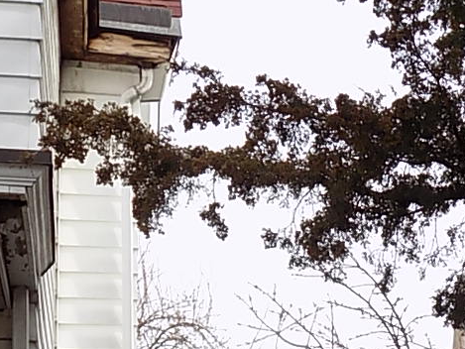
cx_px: 360
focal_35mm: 116
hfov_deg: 16.9
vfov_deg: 12.2
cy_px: 514
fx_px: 1559
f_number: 3.4
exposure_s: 1/400
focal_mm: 6.1
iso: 80
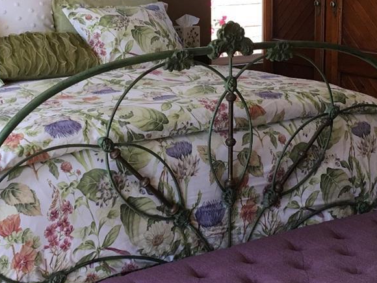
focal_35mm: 75
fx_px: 817
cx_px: 193
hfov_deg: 26.0
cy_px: 80
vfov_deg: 19.5
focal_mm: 4.15
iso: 32
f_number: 2.2
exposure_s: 1/30
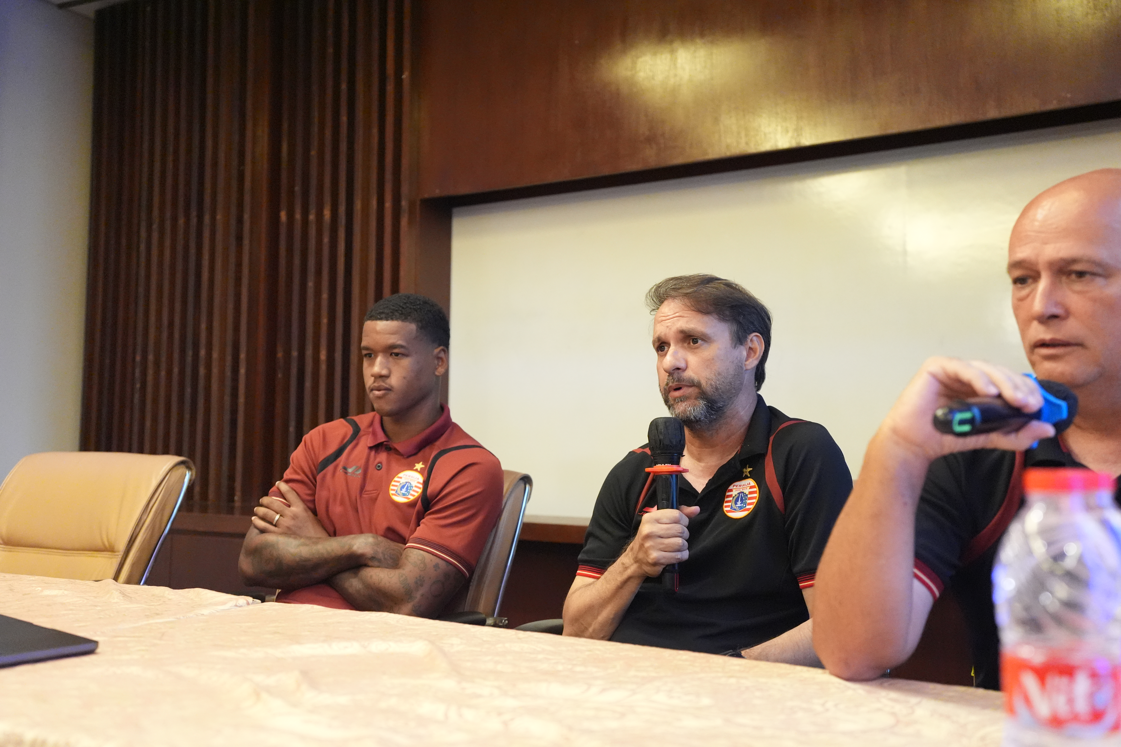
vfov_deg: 37.9
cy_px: 374
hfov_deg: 54.4
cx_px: 560
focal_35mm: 35
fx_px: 1090
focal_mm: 35
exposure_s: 1/160
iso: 8000
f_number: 2.8
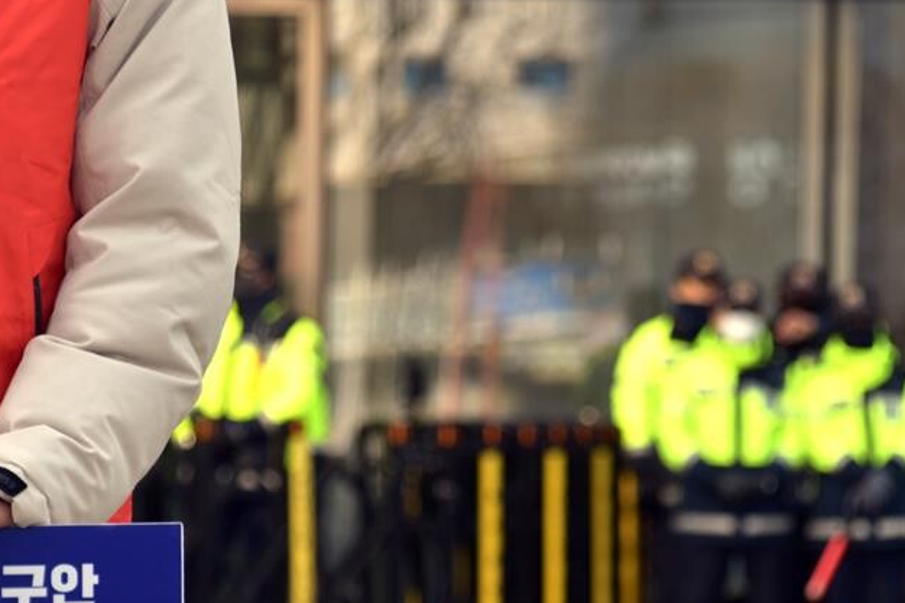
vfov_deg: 5.0
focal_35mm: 275
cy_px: 326
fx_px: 6911
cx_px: 492
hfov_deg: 7.5
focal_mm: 112
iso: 100
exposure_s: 1/160
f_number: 5.6
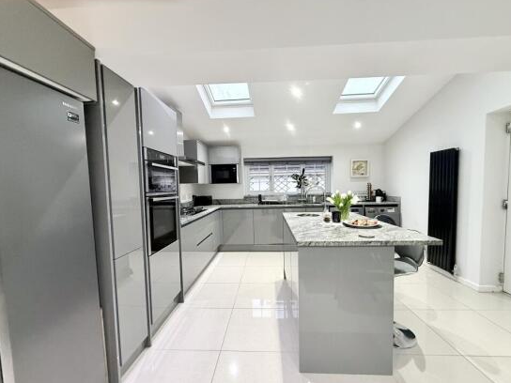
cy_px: 200
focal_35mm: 15
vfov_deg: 81.7
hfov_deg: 98.2
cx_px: 257
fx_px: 221
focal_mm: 2.22
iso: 400
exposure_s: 1/50
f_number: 2.2
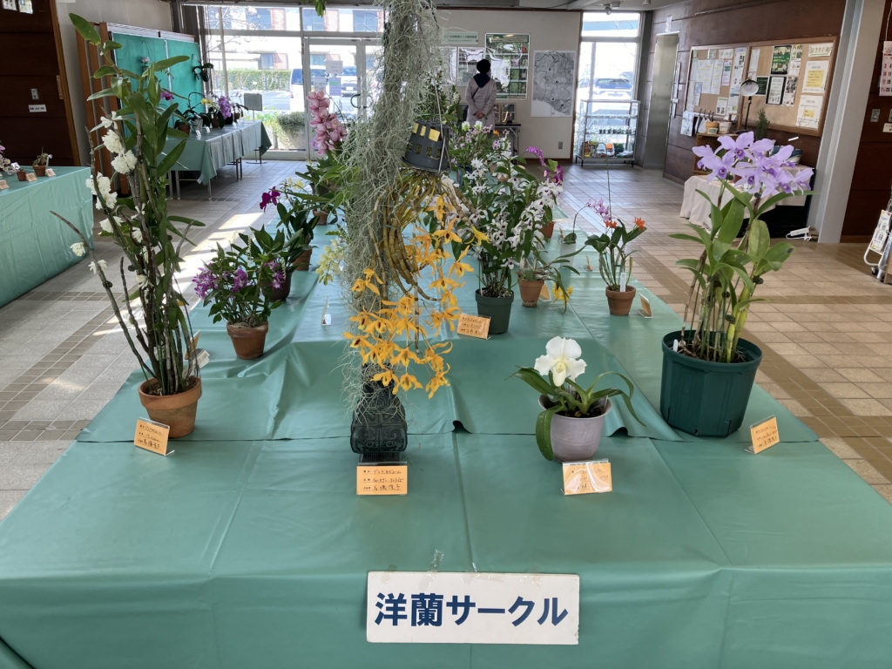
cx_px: 446
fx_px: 722
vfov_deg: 49.7
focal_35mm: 28
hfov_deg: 63.4
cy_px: 334
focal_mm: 3.99
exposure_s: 1/100
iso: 32
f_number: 1.8
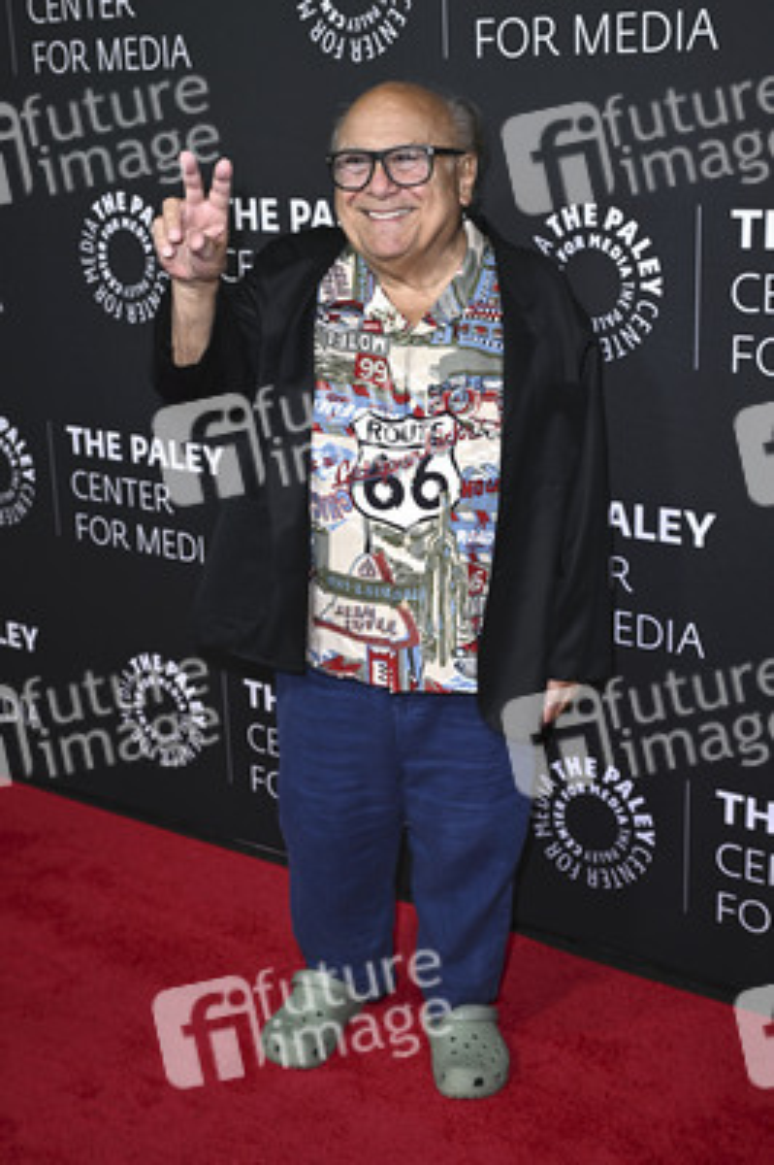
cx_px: 387
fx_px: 1551
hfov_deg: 28.0
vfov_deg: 41.1
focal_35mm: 48
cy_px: 582
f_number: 5.6
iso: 1250
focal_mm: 48
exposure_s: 1/200
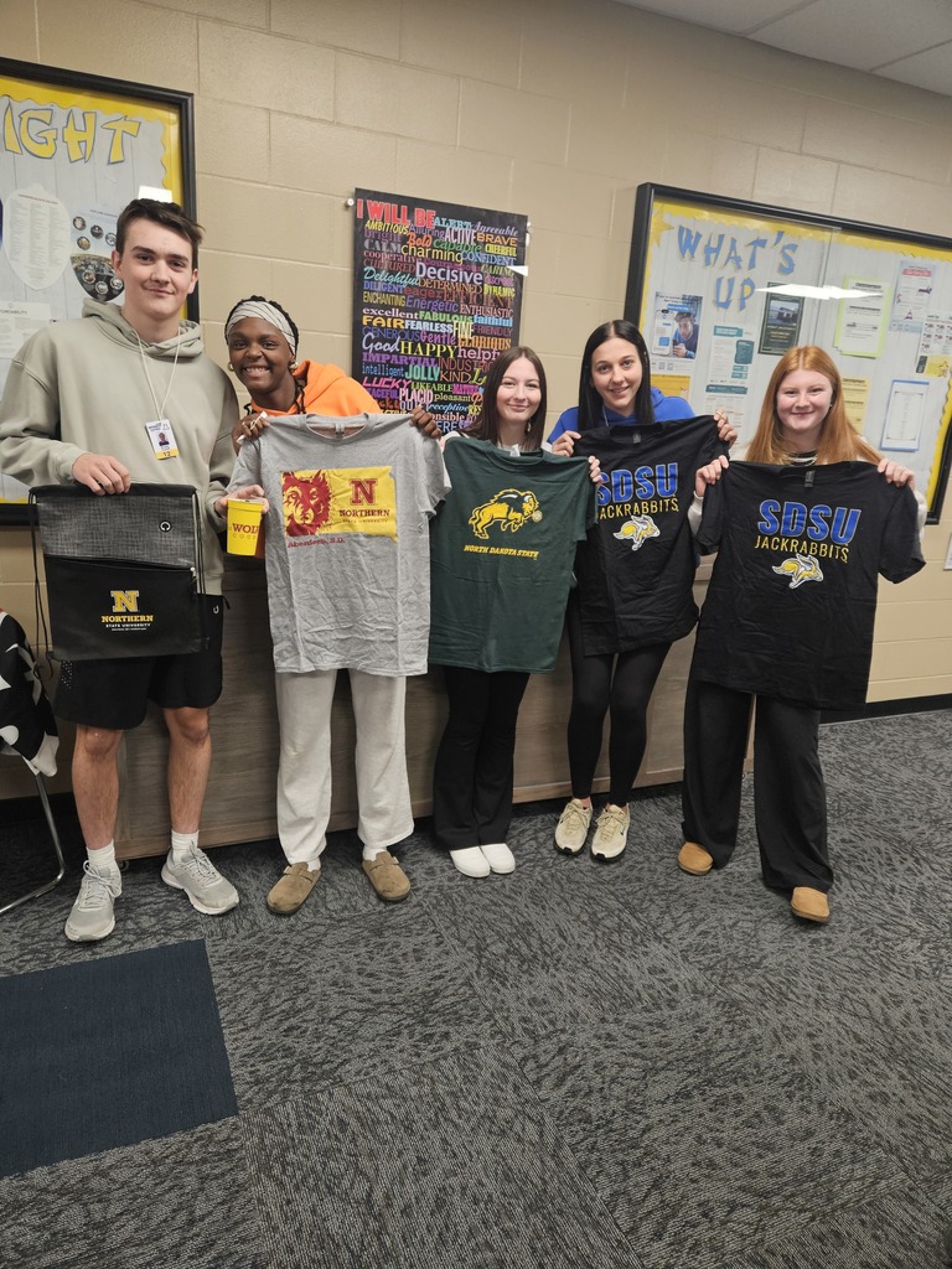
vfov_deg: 73.9
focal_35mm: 23
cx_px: 476
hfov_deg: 58.9
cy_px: 634
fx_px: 843
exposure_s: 1/170
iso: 250
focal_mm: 5.4
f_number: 1.8
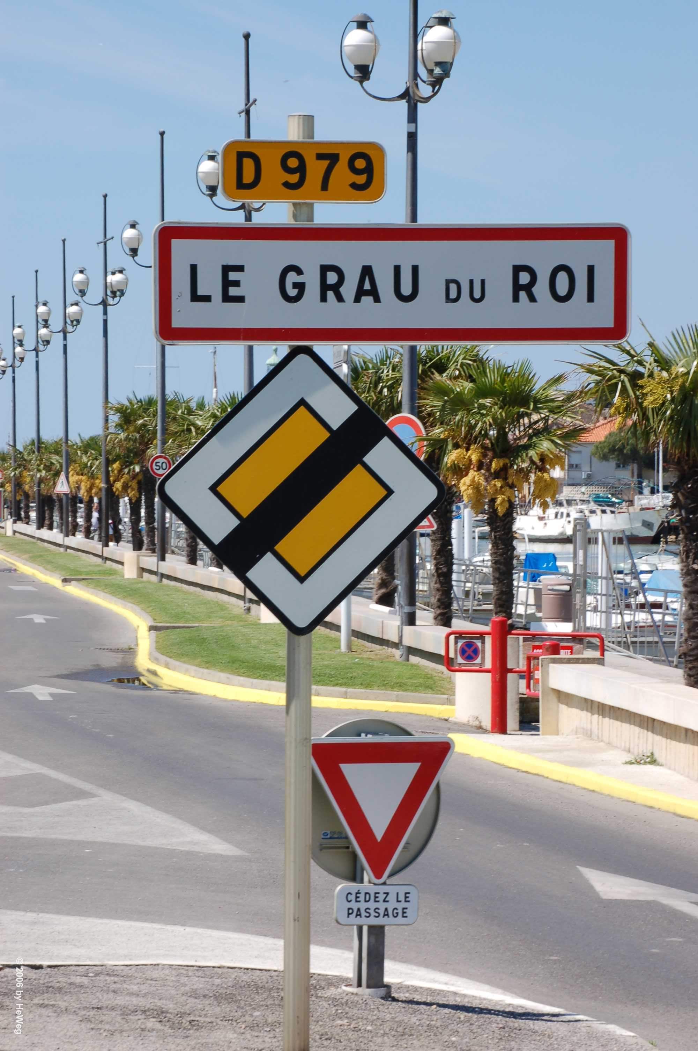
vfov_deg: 13.7
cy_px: 526
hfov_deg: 9.1
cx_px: 349
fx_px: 4370
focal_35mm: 150
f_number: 22
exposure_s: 1/60
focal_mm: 100
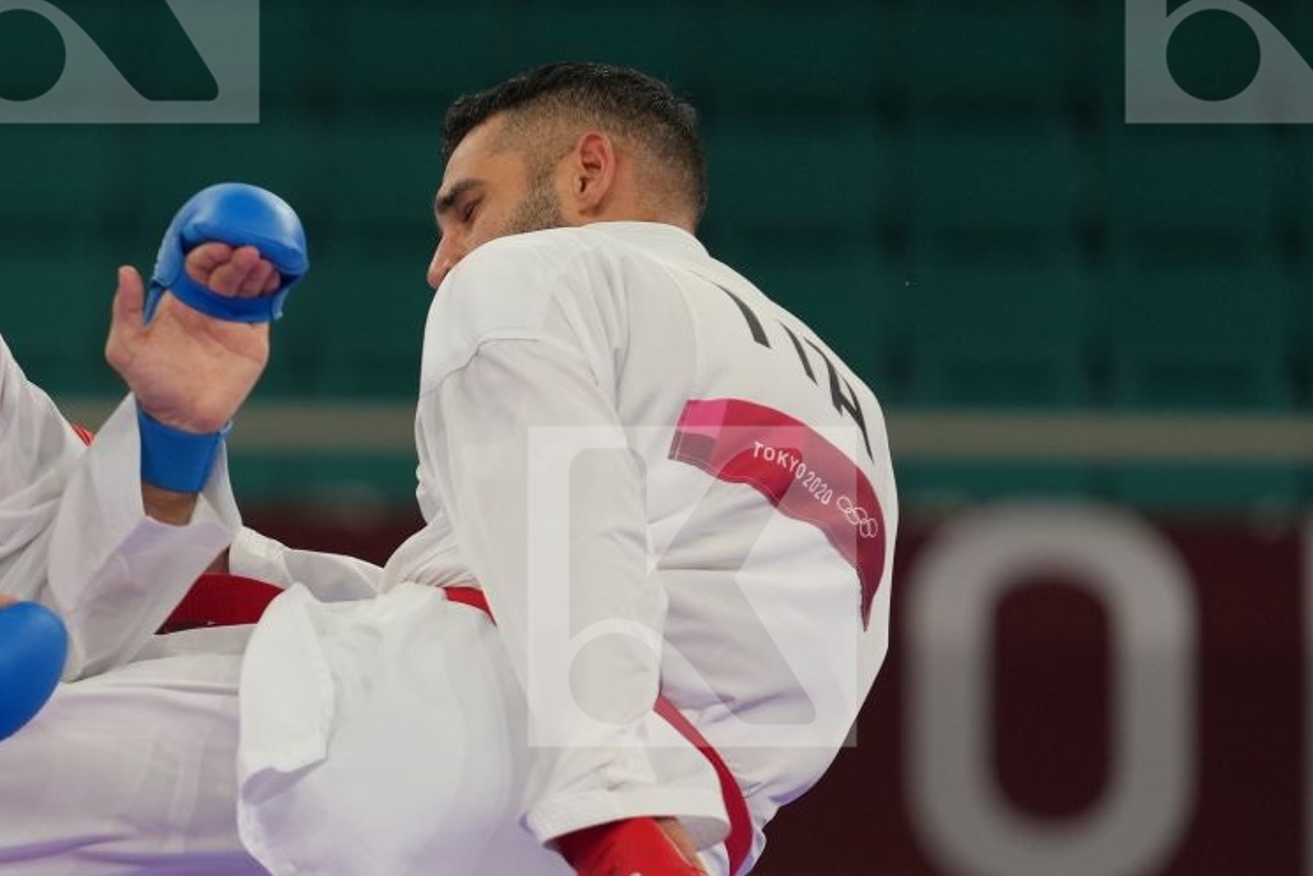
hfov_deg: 4.3
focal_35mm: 483
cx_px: 95
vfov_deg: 2.8
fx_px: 17618
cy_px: 587
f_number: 2.8
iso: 500
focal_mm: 200
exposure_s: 1/1000
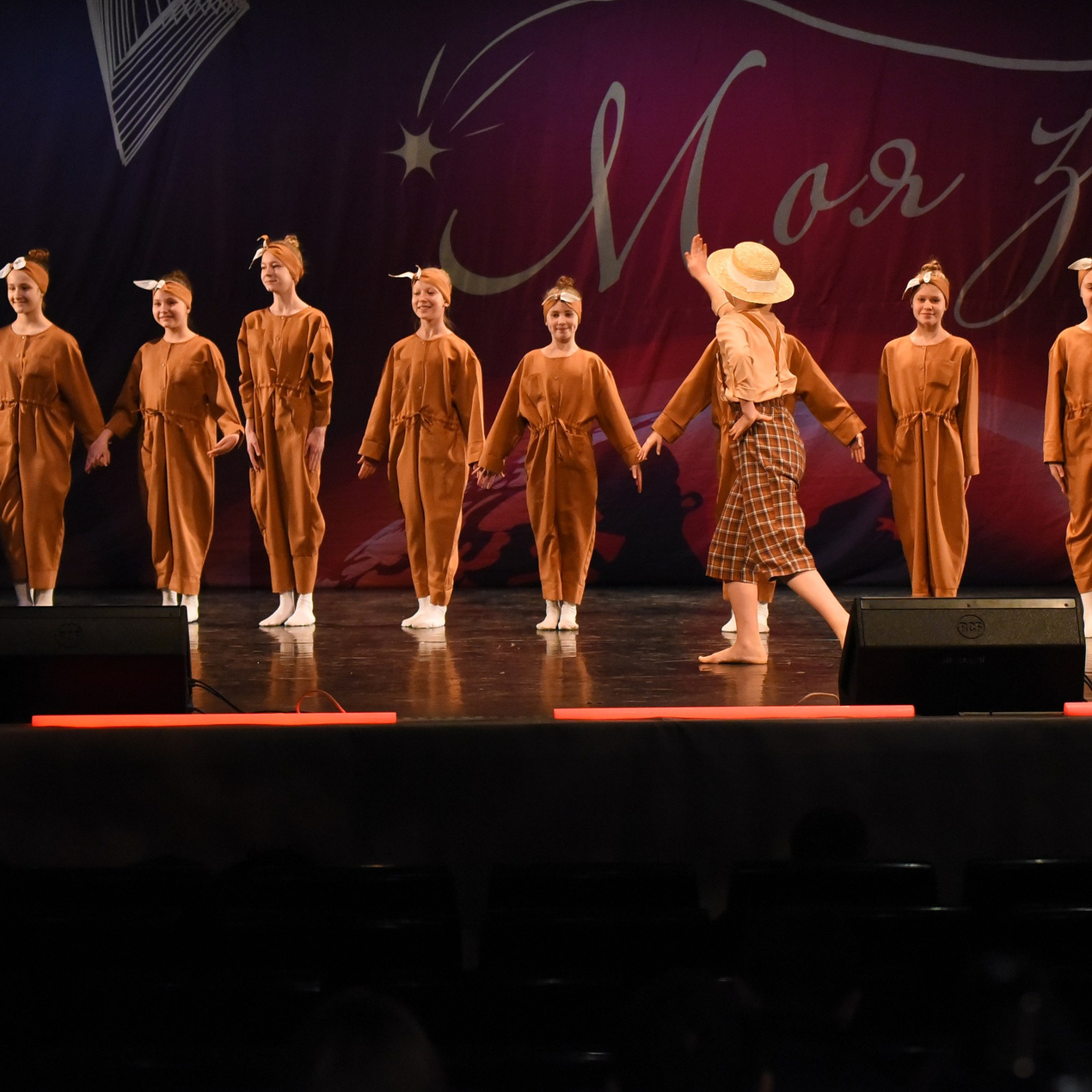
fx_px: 4283
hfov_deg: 14.5
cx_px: 805
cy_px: 394
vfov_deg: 14.5
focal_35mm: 120
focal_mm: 70
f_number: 3.2
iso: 5000
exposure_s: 1/800
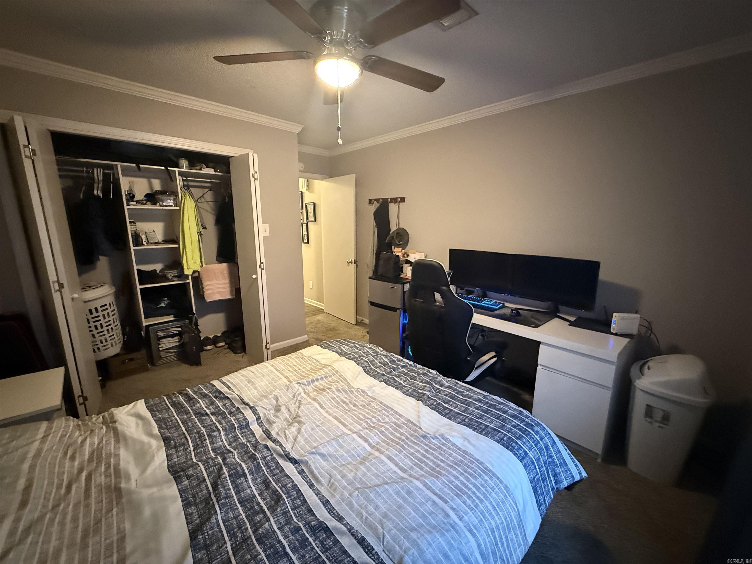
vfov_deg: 85.7
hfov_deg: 102.1
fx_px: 304
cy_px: 282
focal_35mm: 14
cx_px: 376
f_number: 2.2
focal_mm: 2.22
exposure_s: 1/40
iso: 1250
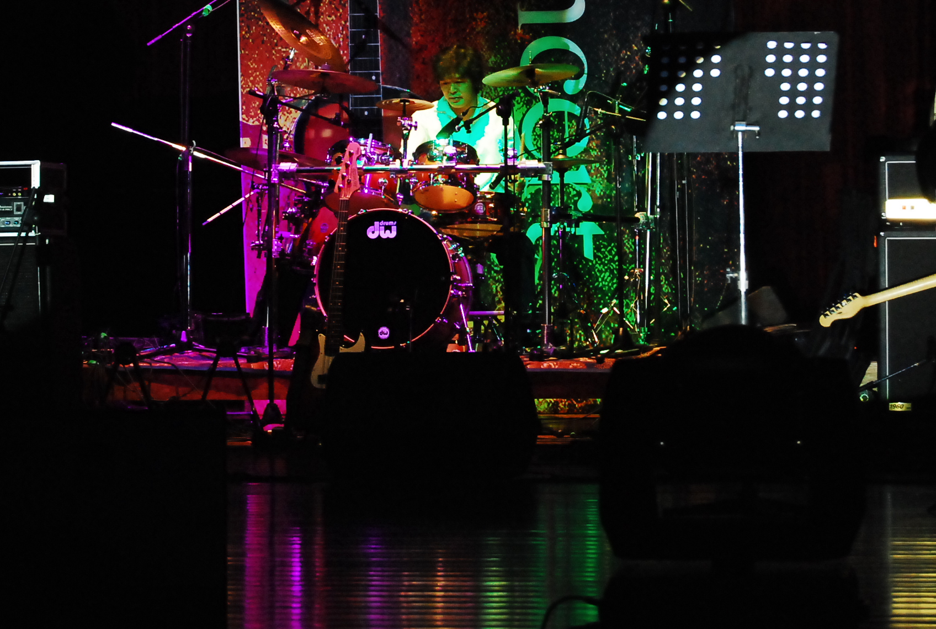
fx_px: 3670
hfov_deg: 14.5
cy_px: 103
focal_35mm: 141
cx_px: 453
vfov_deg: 9.8
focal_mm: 55
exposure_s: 1/100
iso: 1600
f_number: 5.6
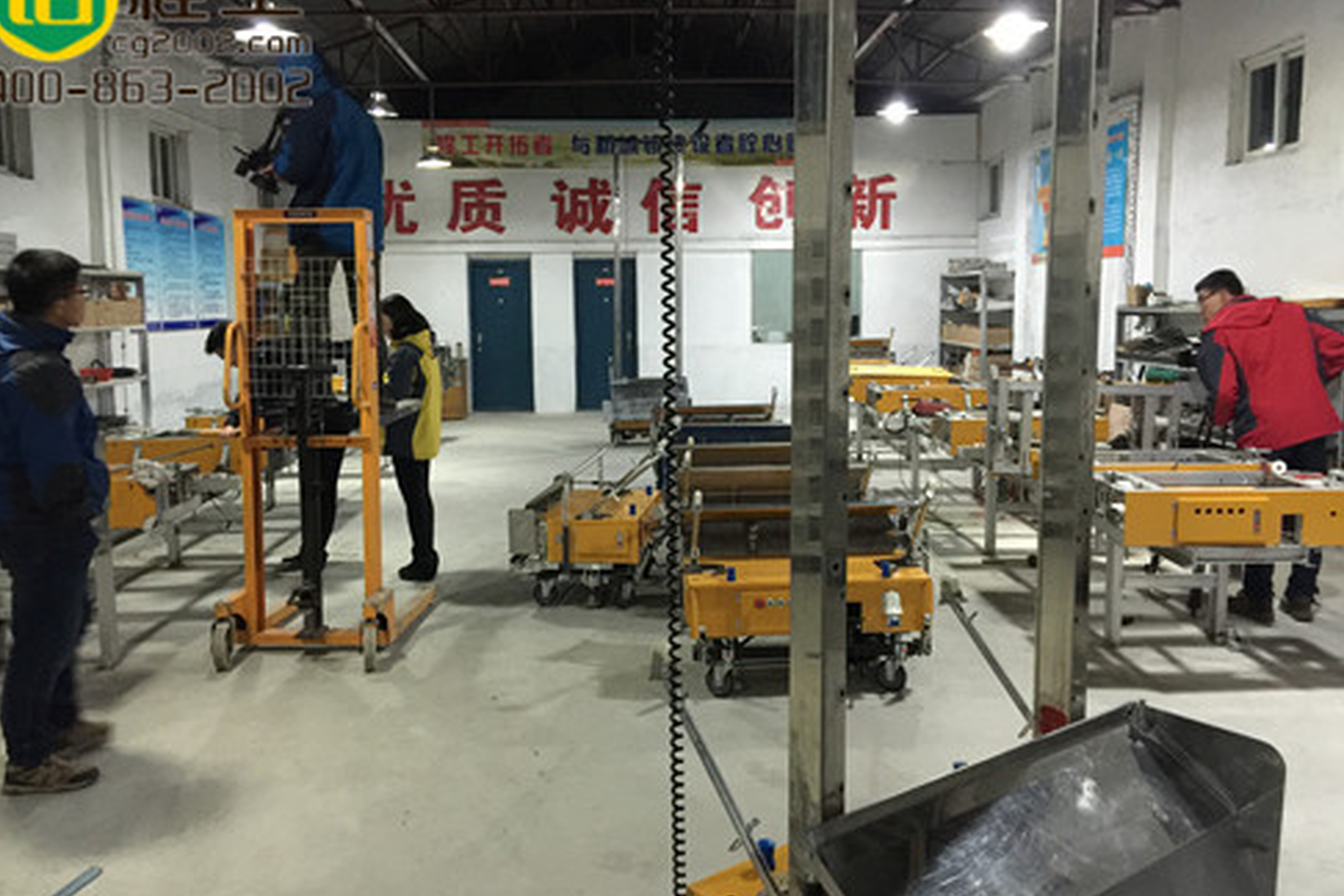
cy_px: 422
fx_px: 1157
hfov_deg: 60.3
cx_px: 664
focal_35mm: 31
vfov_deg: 42.3
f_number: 2.2
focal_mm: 4.15
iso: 160
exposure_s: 1/8
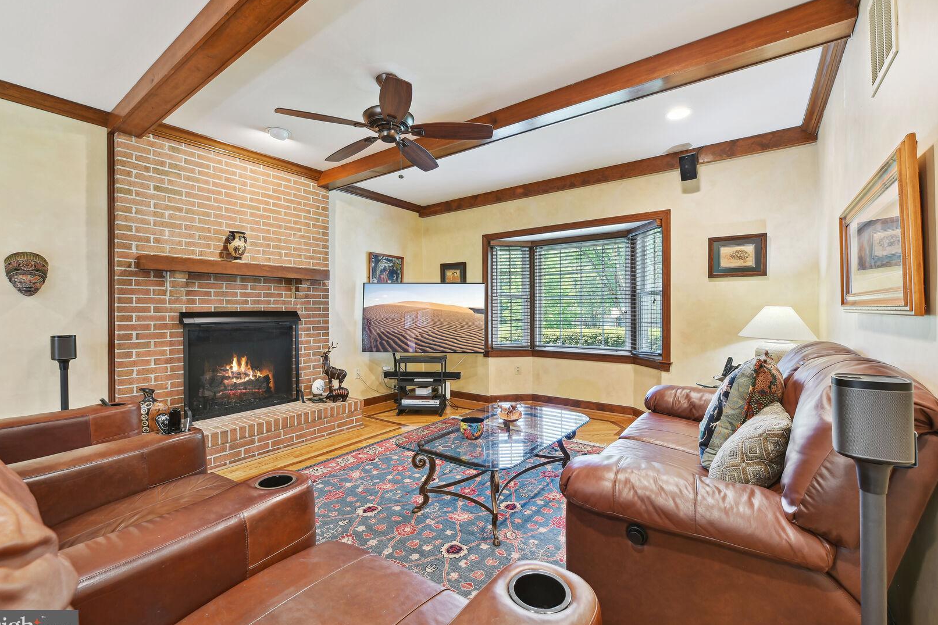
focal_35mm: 15
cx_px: 472
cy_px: 310
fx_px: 391
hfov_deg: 100.4
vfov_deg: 77.3
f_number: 8
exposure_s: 1/5
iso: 200
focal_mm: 14
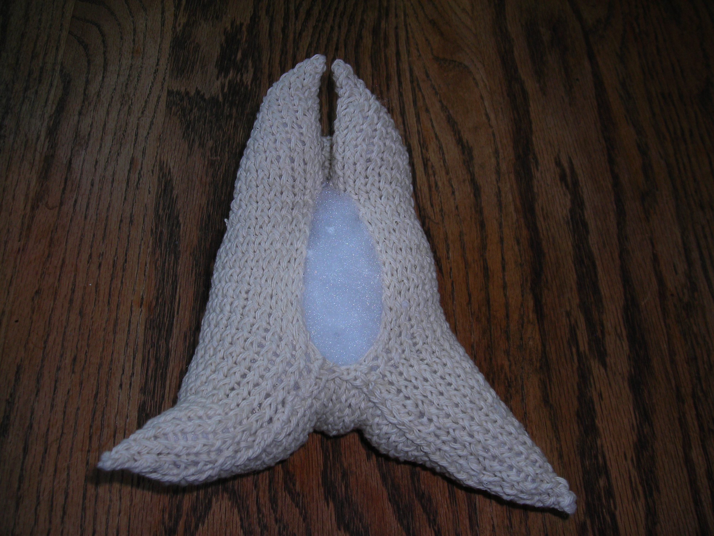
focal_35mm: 38
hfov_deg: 49.0
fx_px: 784
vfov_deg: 37.7
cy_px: 268
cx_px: 357
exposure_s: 1/60.1
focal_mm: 6.3
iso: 50
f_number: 3.2
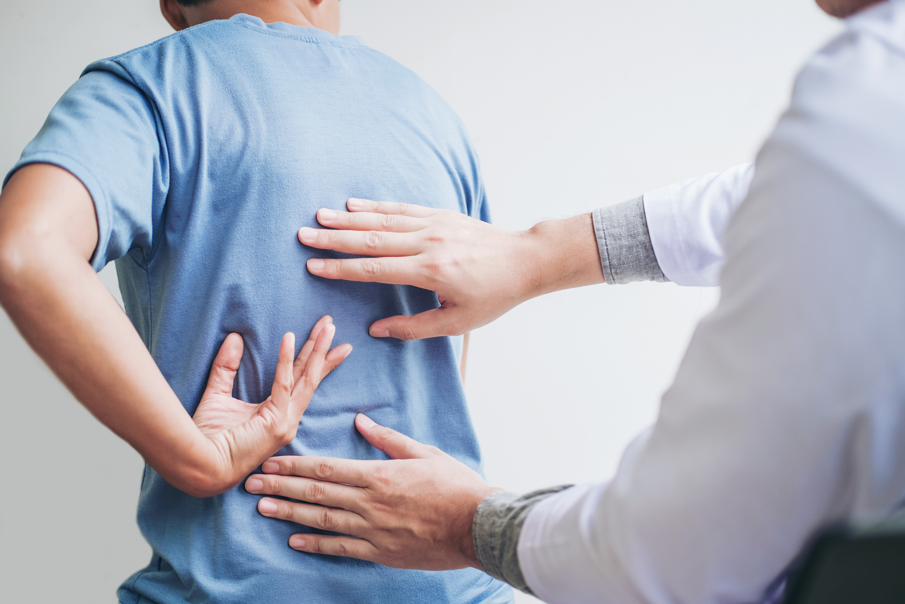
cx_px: 452
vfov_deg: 25.5
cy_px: 302
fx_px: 1332
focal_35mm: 53
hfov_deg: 37.5
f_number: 2
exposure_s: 1/250
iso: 100
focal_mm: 35
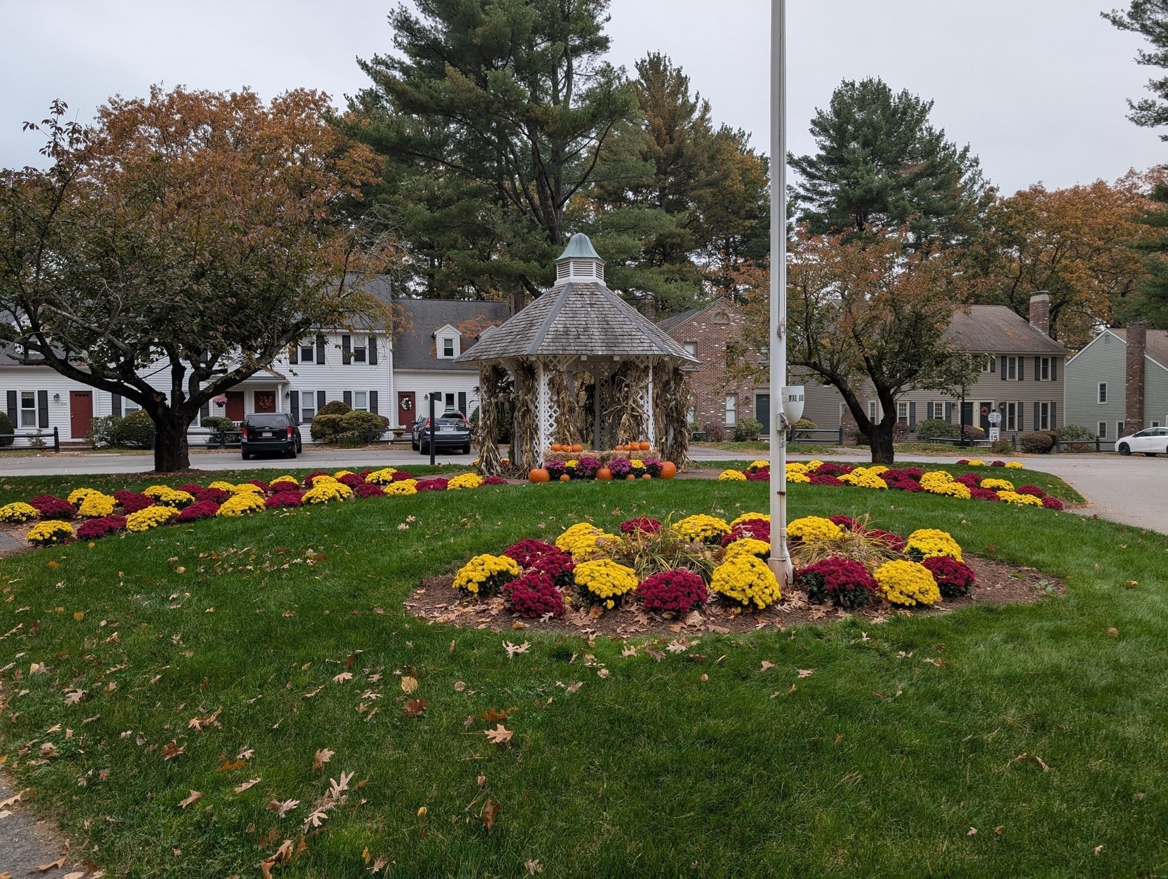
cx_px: 584
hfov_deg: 71.5
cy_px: 440
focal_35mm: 24
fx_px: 811
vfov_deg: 56.9
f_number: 1.68
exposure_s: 1/195
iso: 23
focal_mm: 6.9
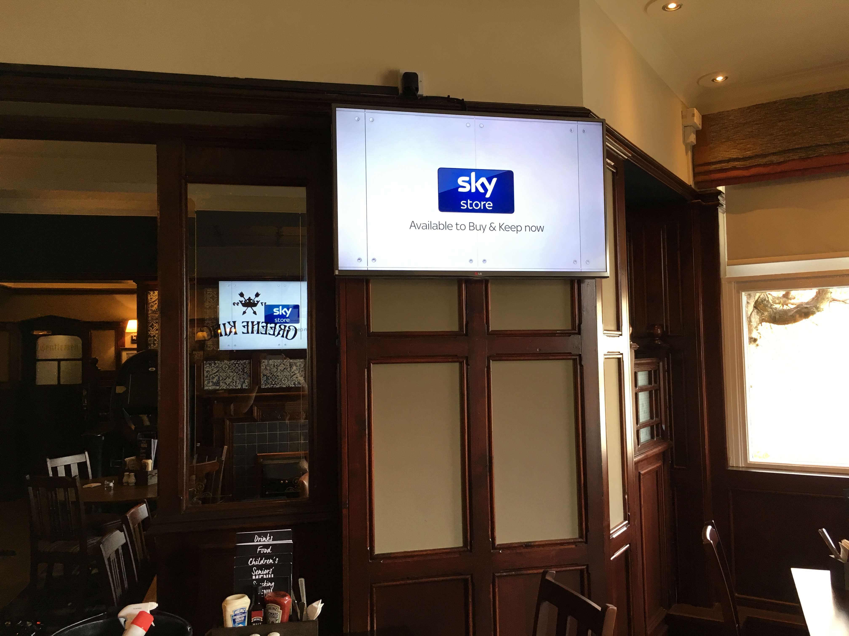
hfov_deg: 61.7
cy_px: 318
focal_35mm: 29
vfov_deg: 48.2
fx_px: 711
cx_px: 424
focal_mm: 4.15
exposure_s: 1/33
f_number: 2.2
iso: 40
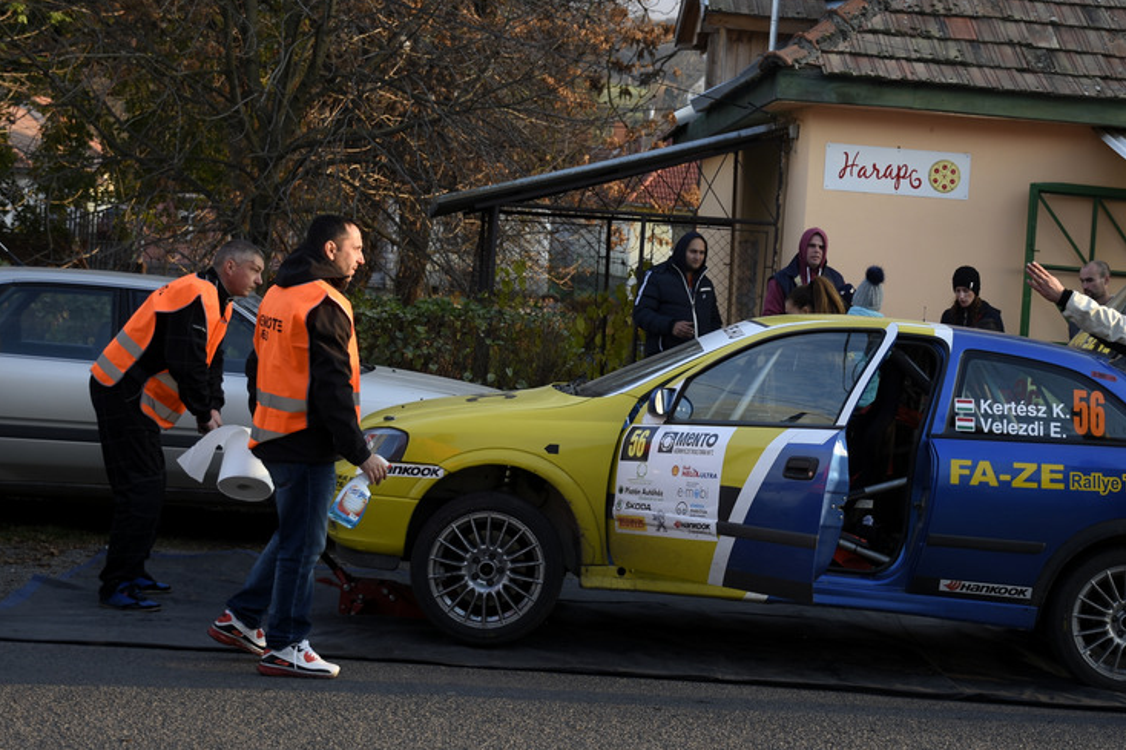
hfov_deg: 29.9
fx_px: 2095
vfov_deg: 20.3
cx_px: 721
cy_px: 306
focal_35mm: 67
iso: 100
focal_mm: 32
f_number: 3.2
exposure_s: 1/320
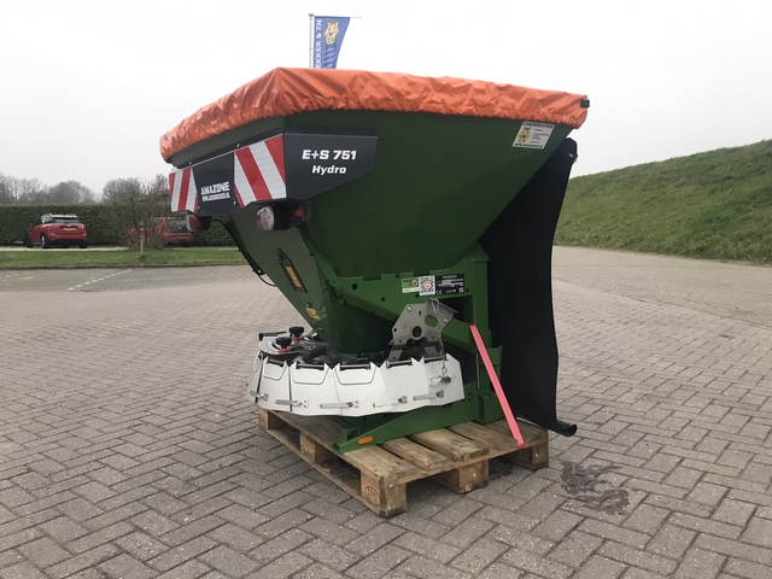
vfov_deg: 49.7
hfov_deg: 63.4
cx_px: 386
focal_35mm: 28
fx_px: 624
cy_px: 290
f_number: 1.8
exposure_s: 1/33
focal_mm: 3.99
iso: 32
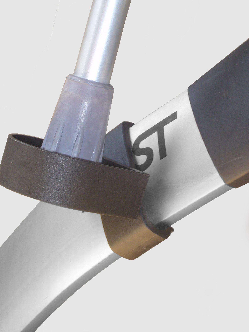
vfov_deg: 20.2
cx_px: 110
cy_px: 147
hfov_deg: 15.2
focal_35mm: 97
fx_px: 930
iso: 80
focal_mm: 14.2
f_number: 5
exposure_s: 1/30
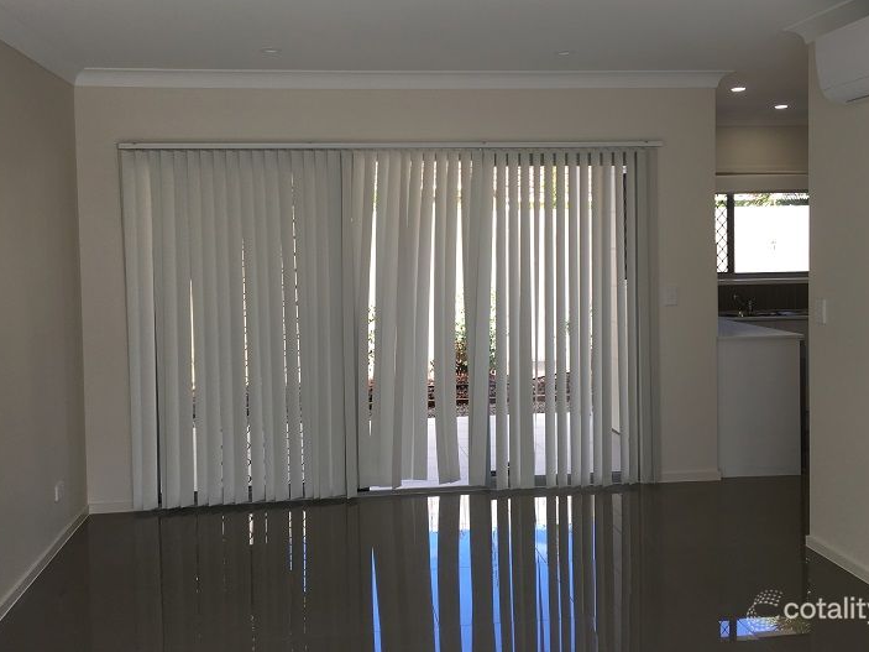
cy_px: 282
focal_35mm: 33
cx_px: 420
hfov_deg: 55.3
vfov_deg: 42.8
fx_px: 828
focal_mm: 4.15
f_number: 2.2
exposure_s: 1/109
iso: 25
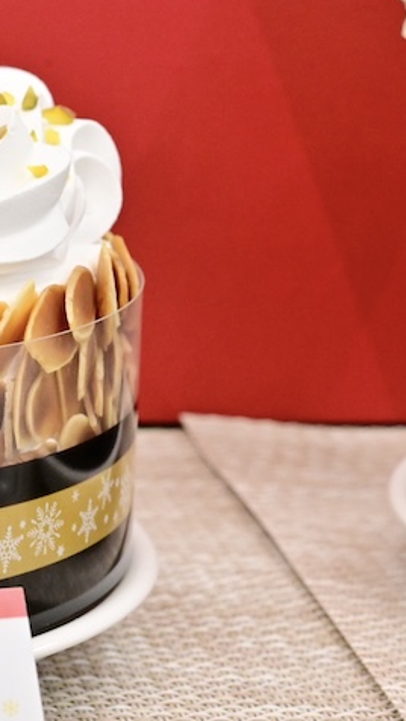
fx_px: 2525
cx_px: -273
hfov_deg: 8.9
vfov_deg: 16.3
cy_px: 390
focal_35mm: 132
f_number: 10
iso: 6400
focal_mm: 60
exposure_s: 1/160
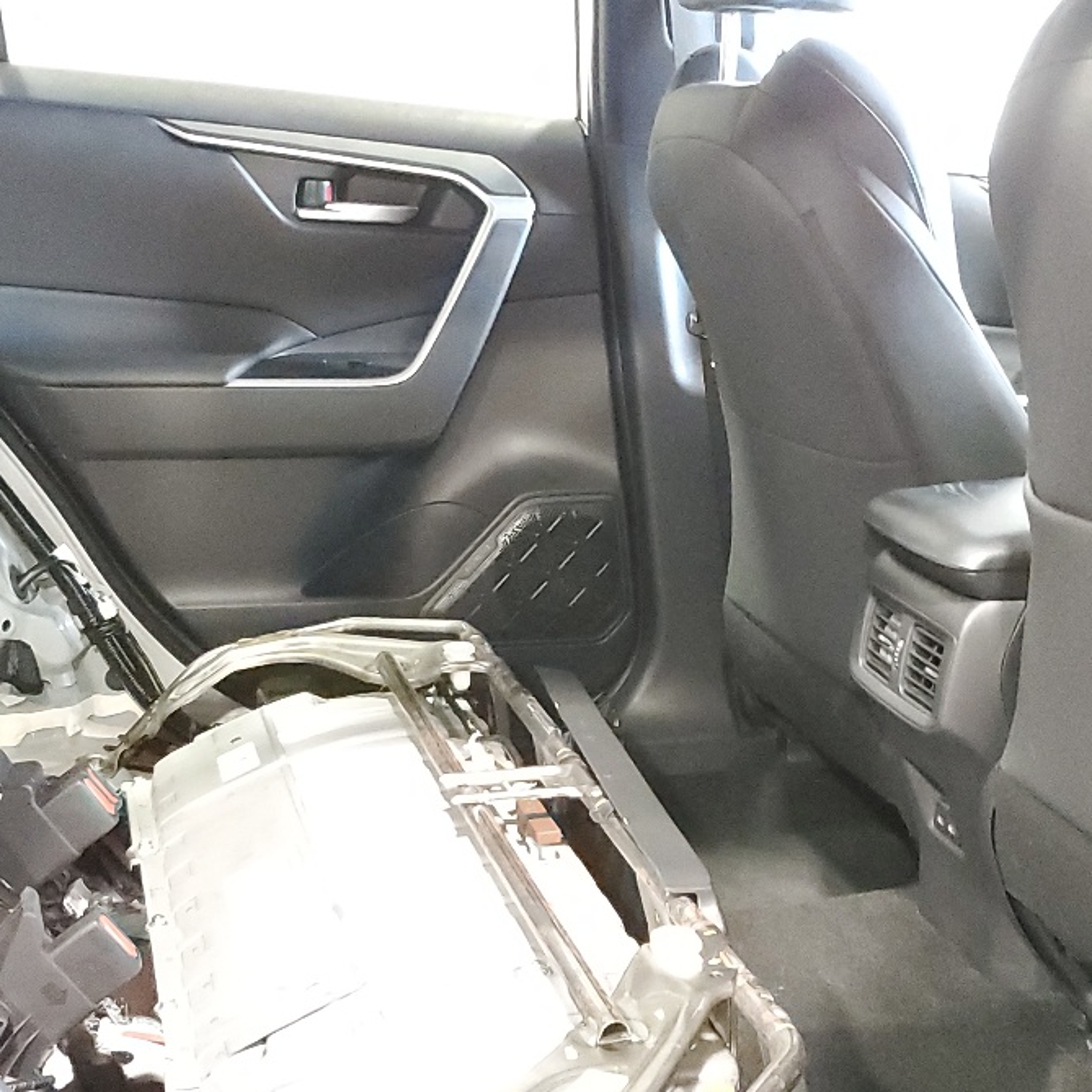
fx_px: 1963
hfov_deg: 31.0
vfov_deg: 31.1
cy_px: 516
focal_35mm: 55
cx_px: 643
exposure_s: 1/15
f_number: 1.5
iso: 849
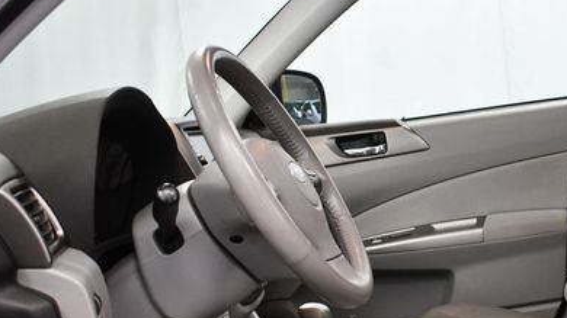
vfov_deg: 19.2
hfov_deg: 33.5
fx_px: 932
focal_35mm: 62
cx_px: 387
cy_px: 264
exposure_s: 1/125
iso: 1600
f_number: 3.5
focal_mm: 18
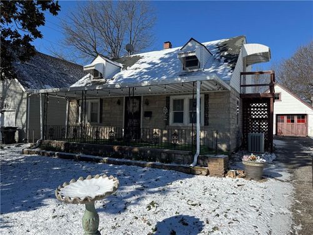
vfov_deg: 56.8
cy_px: 118
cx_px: 156
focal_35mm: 24
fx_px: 217
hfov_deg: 71.6
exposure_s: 1/5348
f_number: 1.78
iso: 80
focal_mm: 6.76
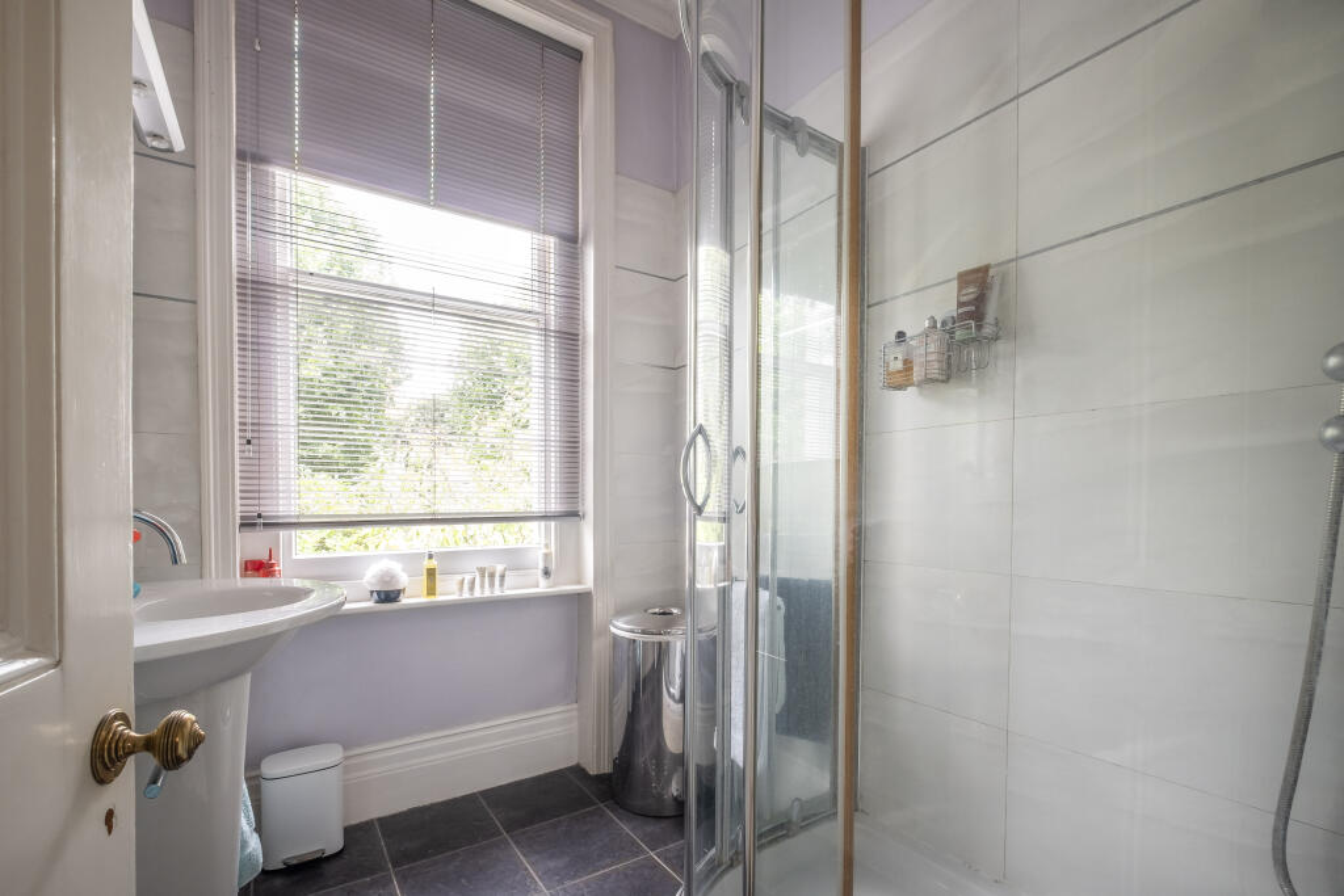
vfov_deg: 77.3
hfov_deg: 100.4
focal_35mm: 15
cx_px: 672
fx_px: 560
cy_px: 448
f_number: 7.1
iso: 250
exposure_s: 1/15
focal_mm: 10
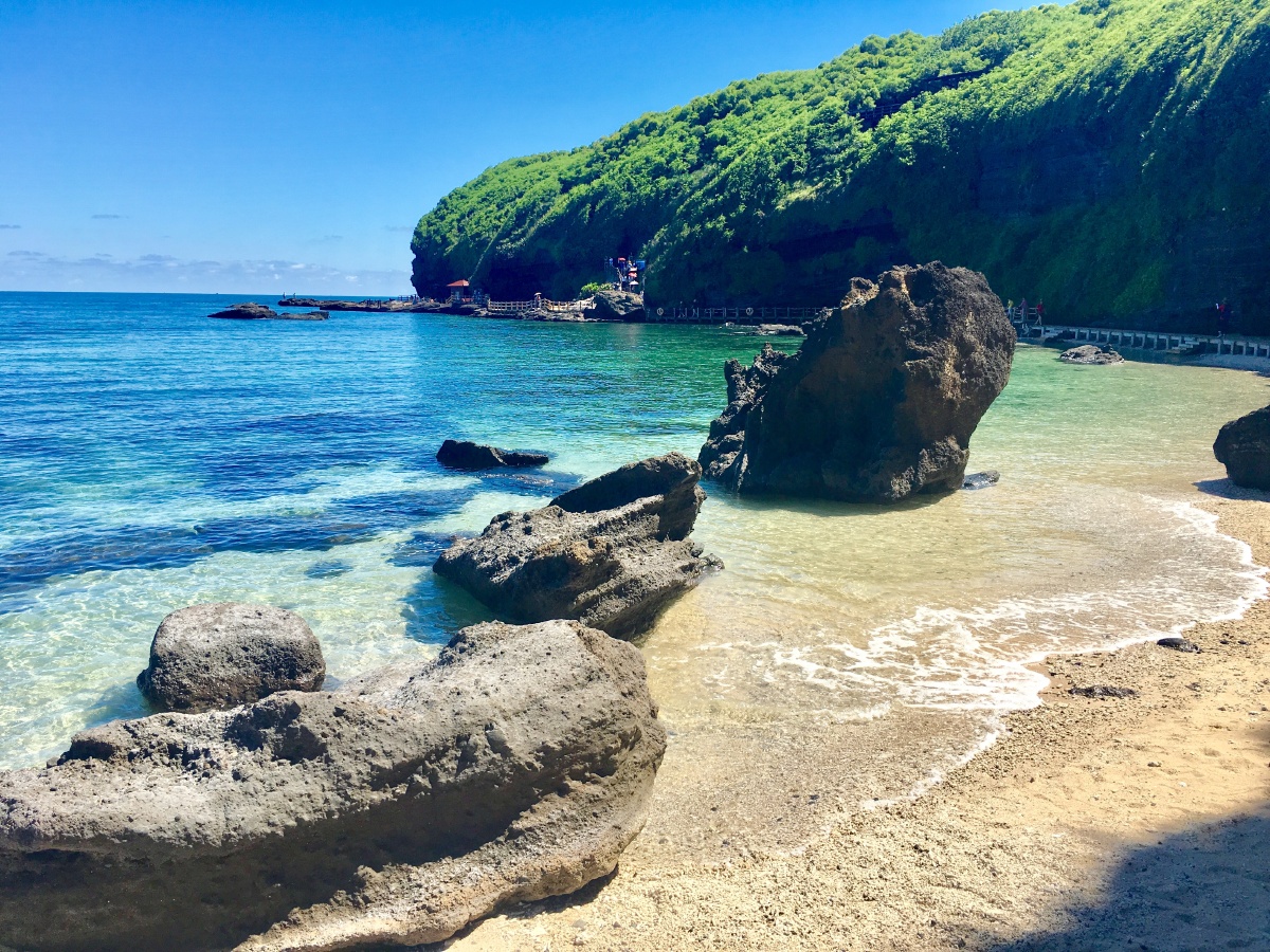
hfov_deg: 61.7
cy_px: 476
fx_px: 1064
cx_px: 635
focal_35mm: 29
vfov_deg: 48.2
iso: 25
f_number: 2.2
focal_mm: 4.15
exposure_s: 1/1326
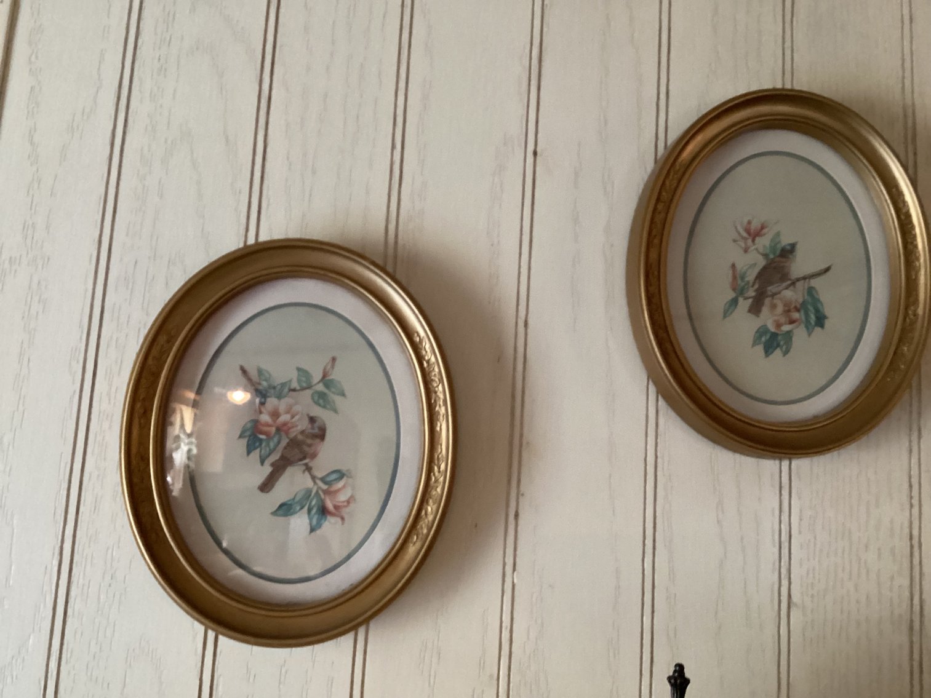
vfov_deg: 45.4
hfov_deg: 58.3
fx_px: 834
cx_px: 466
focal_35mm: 31
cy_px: 349
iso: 400
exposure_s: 1/30
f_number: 2.4
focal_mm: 3.3
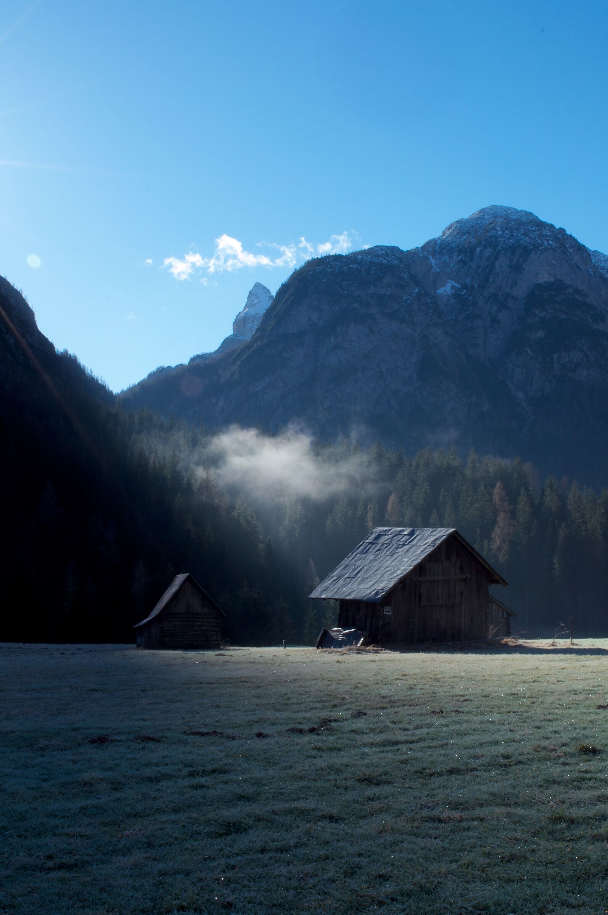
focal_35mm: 48
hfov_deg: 28.0
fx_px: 1219
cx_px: 304
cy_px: 458
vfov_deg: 41.2
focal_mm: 32
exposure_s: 1/13
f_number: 32
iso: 200
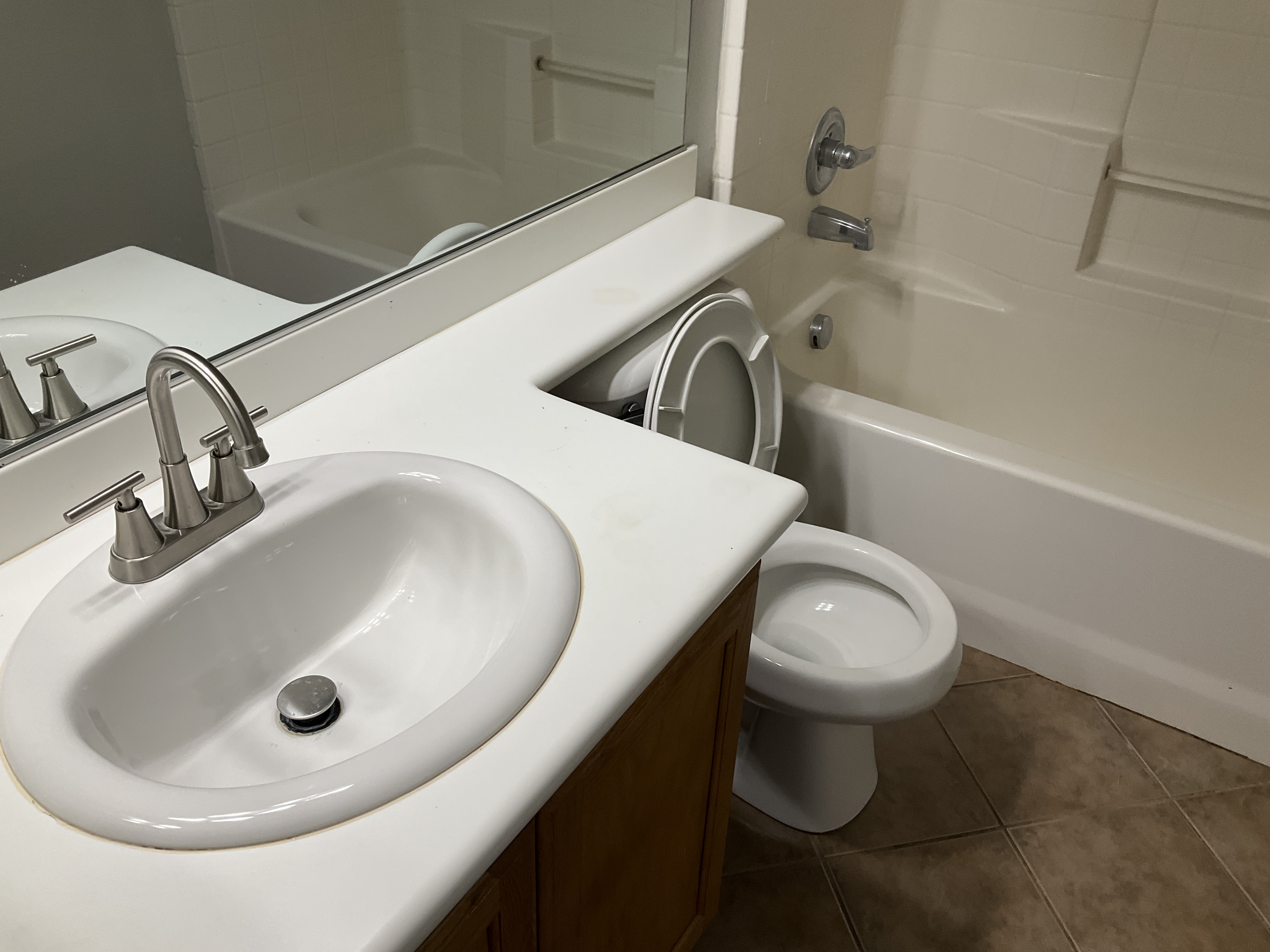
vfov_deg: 48.2
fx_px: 1064
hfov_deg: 61.7
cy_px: 476
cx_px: 635
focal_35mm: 29
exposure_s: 1/120
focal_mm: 3
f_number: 1.8
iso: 40
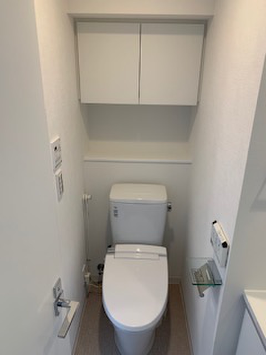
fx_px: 266
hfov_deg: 53.1
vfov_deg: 67.3
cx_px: 133
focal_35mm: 26
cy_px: 178
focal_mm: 4.25
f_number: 1.8
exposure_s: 1/100
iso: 64
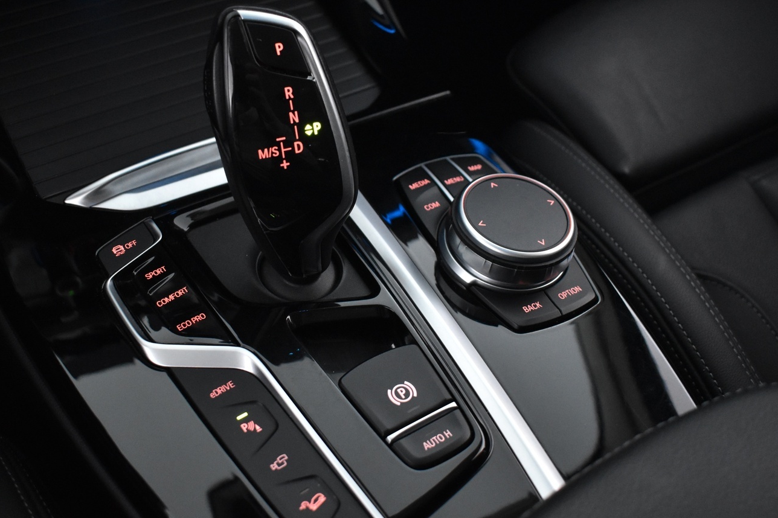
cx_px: 337
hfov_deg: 48.7
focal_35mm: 40
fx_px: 856
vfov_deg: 33.7
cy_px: 258
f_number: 3.8
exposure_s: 1/30
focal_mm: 21
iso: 2800
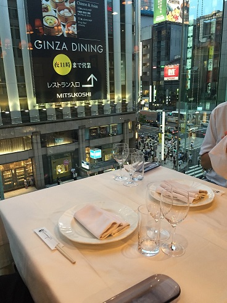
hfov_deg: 48.3
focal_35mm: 29
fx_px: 253
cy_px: 152
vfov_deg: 61.6
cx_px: 114
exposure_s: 1/30
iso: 160
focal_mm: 4.15
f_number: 2.2
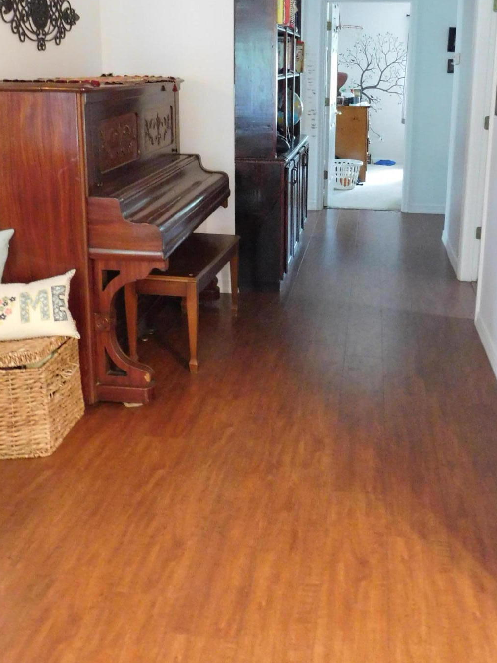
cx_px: 277
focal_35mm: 37
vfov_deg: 49.3
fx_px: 708
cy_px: 221
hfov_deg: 38.6
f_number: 3.1
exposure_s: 1/6
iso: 800
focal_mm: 4.5
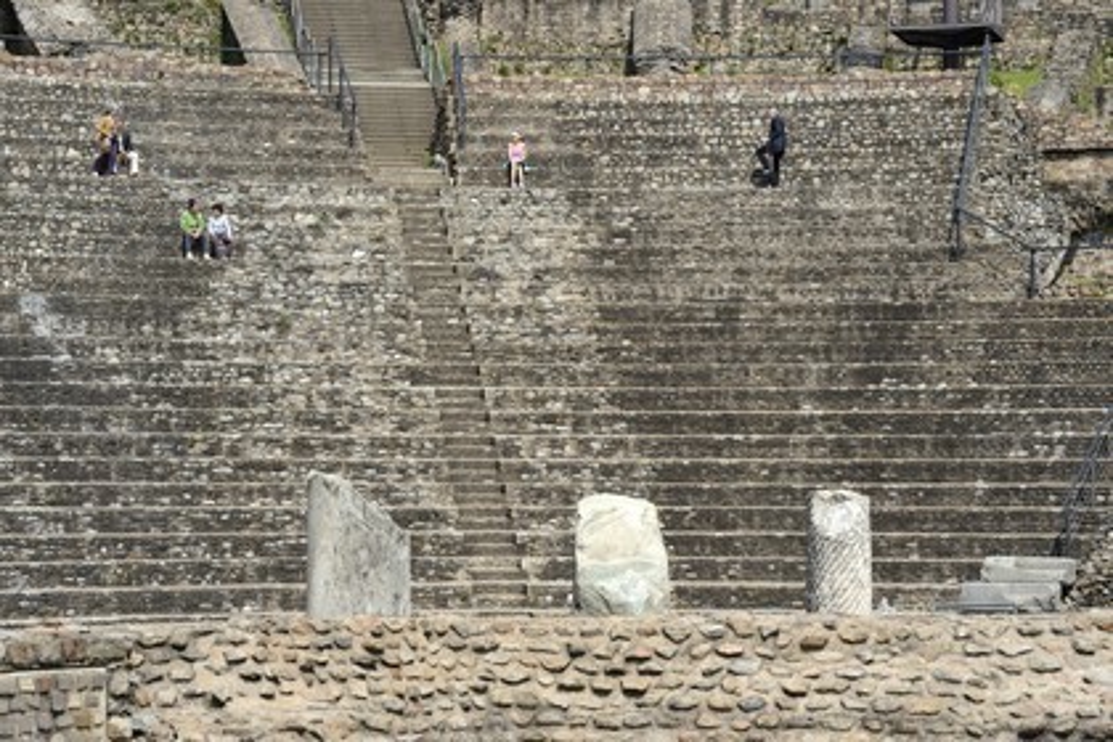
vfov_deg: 11.8
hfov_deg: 17.6
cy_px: 371
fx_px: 3586
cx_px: 556
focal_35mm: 116
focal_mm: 116
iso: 200
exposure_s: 1/320
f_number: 10
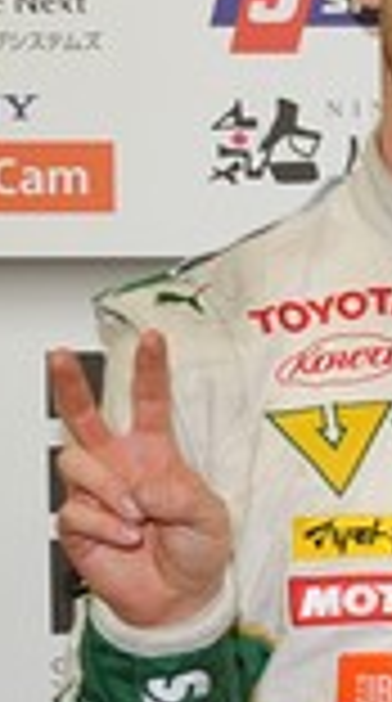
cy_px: 544
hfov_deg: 5.4
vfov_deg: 11.1
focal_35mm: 194
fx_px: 3608
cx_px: 1600
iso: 800
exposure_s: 1/60
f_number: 6.7
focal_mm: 40
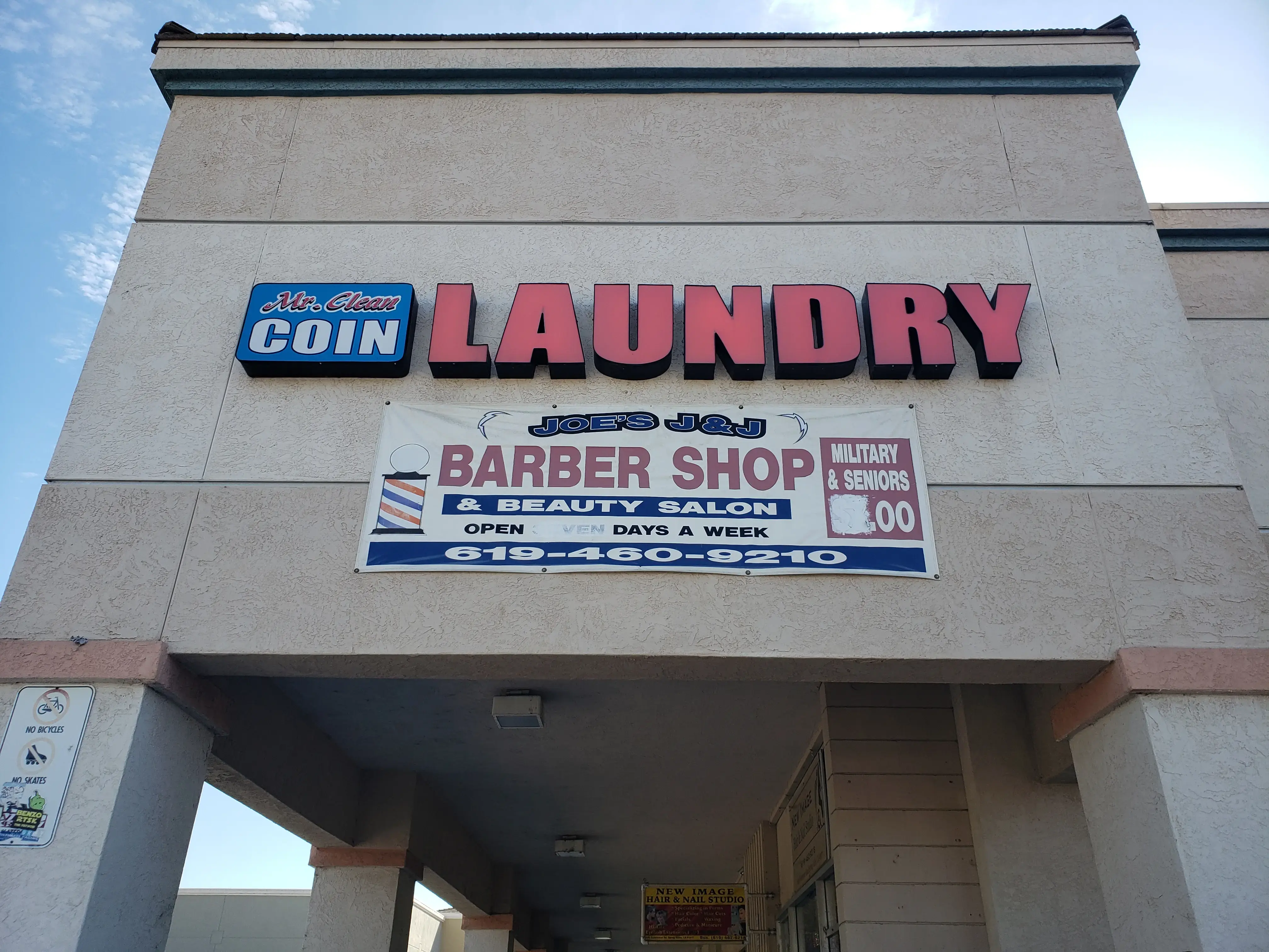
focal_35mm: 26
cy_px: 476
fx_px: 953
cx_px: 634
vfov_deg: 53.1
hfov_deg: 67.3
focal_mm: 4.3
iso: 50
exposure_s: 1/661
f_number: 2.4
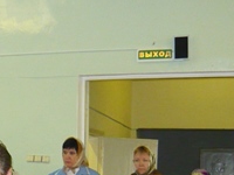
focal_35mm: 93
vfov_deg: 15.4
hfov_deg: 20.3
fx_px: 629
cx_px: -8
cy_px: 206
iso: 500
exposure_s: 1/30
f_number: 2.8
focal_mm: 5.5
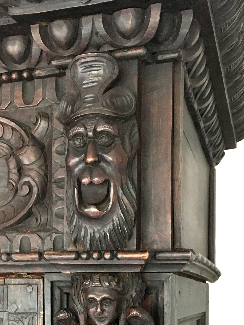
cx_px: 122
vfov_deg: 61.7
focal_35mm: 29
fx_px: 273
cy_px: 162
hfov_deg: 48.2
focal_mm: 4.15
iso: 200
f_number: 2.2
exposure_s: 1/17
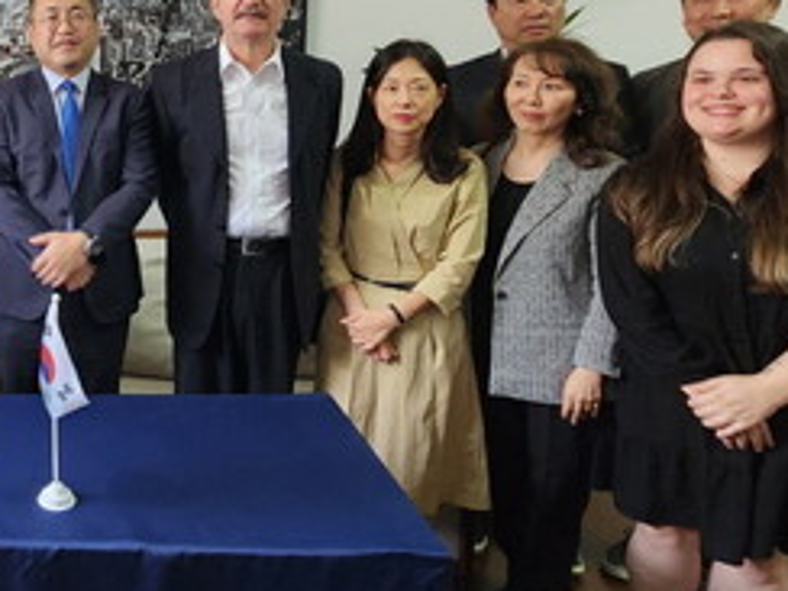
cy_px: 145
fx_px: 728
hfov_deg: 46.8
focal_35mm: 32
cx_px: -10
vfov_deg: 42.7
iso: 320
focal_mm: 2.2
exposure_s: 1/30
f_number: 2.2
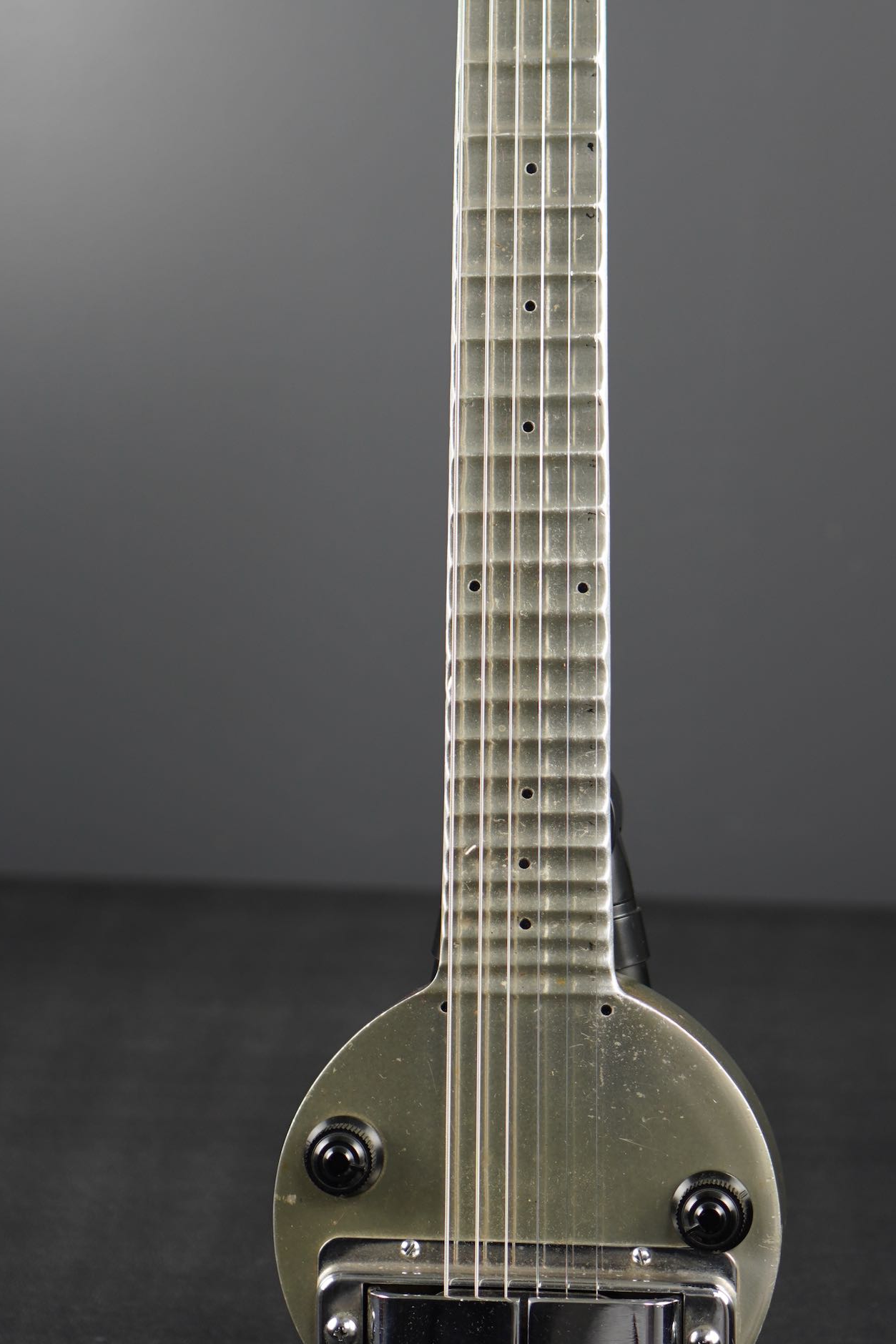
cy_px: 455
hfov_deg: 16.3
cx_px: 525
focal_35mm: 84
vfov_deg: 24.1
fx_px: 3129
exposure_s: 1/80
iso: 100
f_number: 2.2
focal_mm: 35
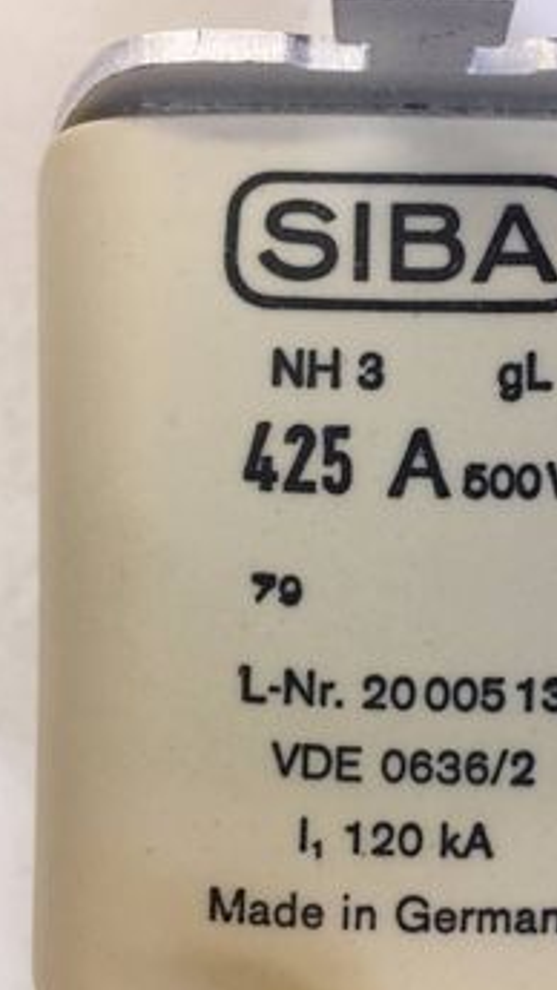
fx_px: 1156
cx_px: 411
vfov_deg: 46.3
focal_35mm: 44
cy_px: 539
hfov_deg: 26.8
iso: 40
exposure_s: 1/100
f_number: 2.2
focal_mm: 4.15
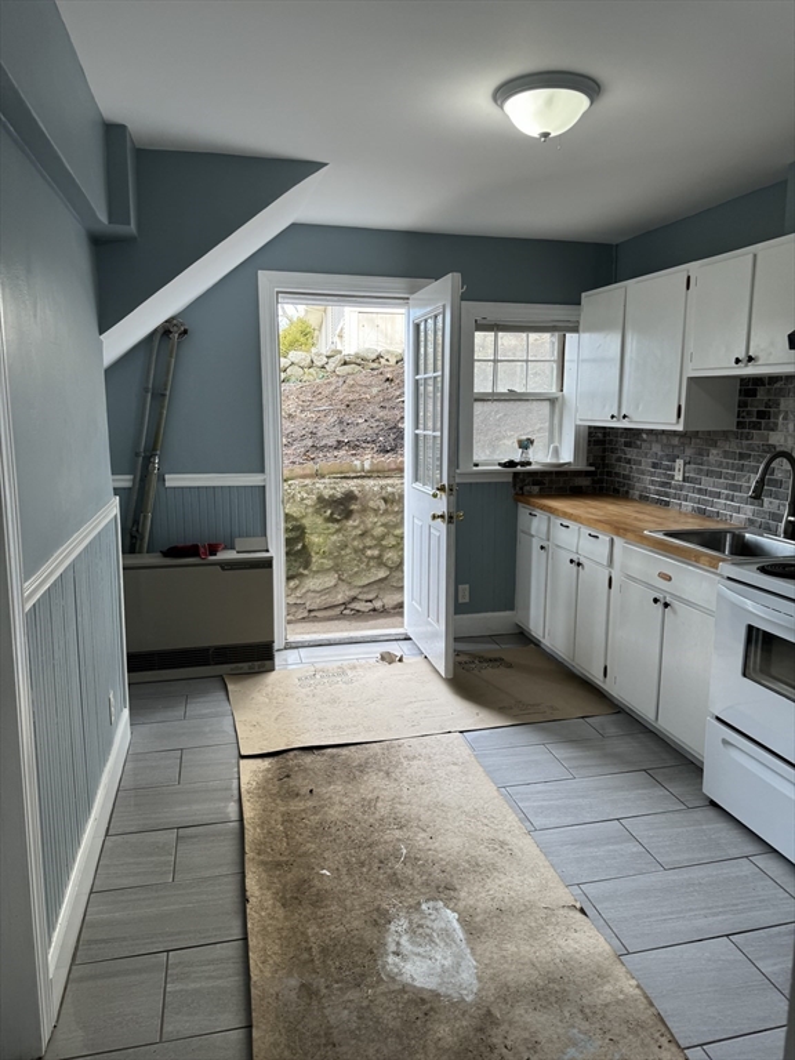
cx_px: 398
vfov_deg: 71.6
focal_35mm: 24
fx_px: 735
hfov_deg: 56.8
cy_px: 530
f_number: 1.78
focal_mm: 6.86
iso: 80
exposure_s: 1/120
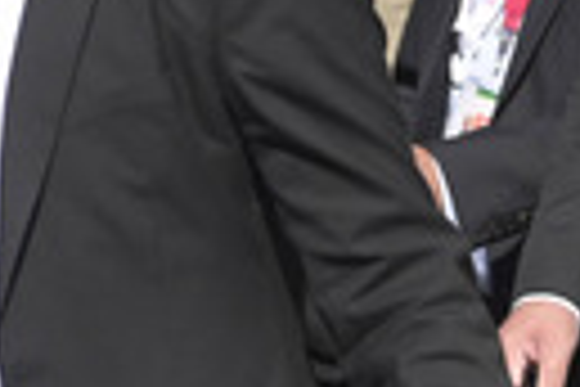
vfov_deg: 5.0
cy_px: 68
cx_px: 861
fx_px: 4382
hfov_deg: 7.4
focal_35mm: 272
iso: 800
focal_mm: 78
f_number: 4.5
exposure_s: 1/8000
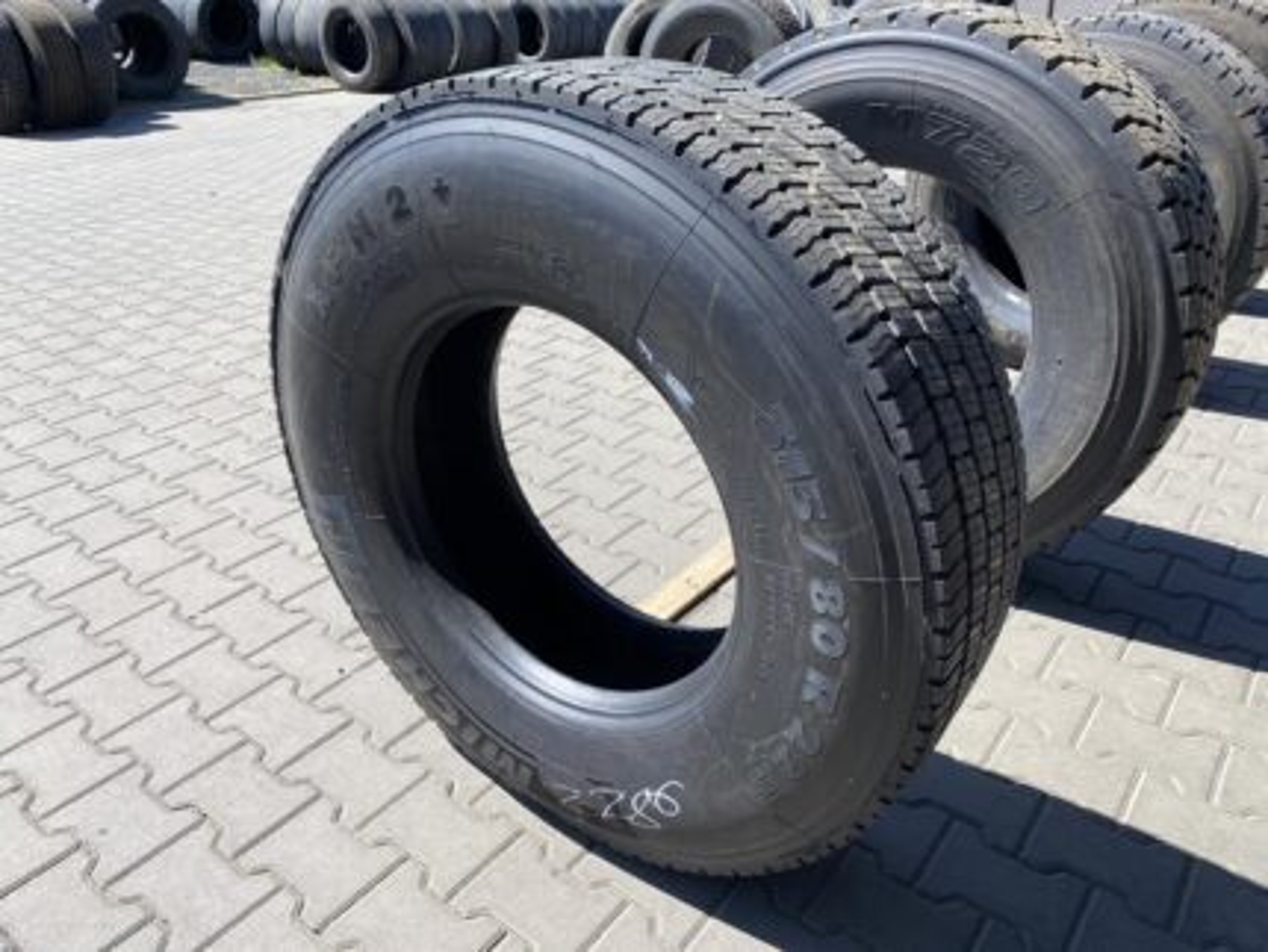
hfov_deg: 67.3
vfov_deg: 53.1
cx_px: 634
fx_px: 953
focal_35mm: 26
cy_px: 476
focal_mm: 4.25
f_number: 1.8
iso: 32
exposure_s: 1/1157
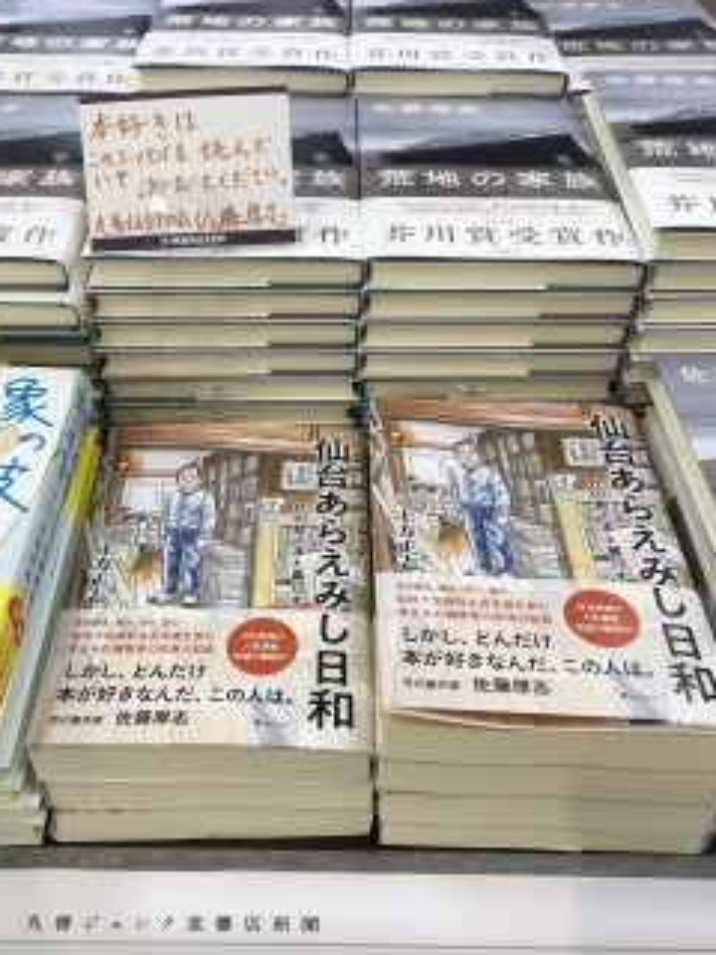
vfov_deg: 52.5
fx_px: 965
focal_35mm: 35
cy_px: 433
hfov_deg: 40.6
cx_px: 313
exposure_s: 1/100
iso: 20
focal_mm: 3.99
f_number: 1.8
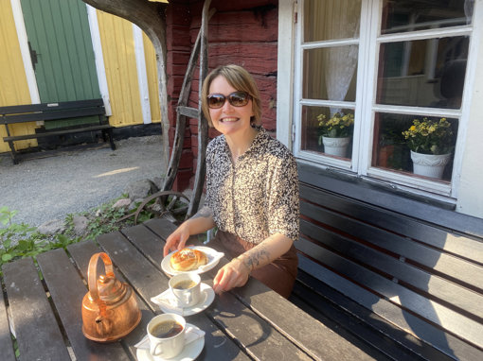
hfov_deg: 67.3
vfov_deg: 53.0
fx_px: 363
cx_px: 242
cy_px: 180
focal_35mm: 26
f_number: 1.8
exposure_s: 1/295
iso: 32
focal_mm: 4.2
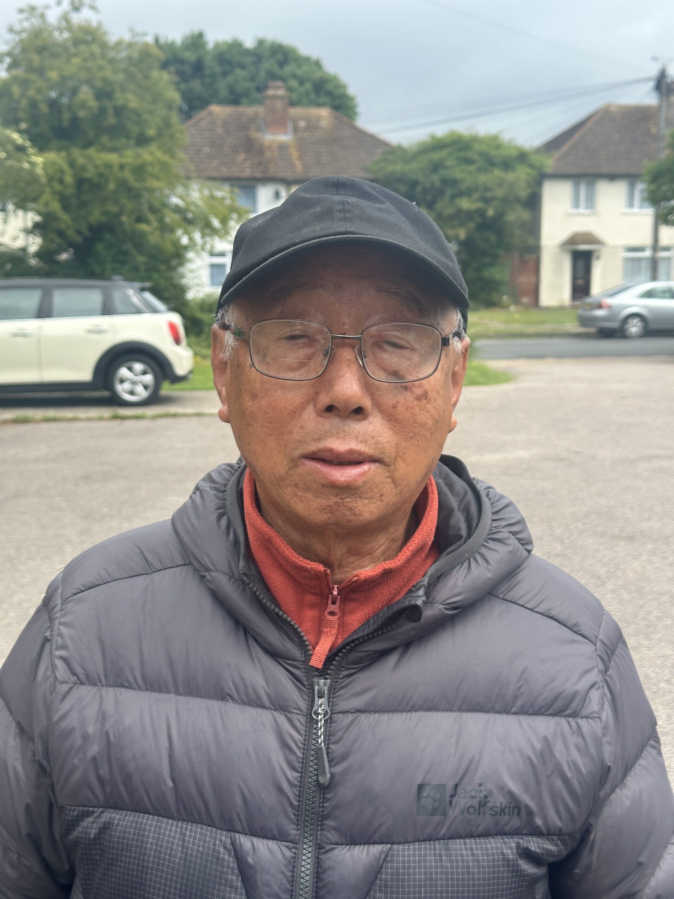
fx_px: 1246
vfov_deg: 39.7
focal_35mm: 48
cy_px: 450
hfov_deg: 30.3
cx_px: 337
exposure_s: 1/1541
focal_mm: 6.86
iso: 64
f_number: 1.78
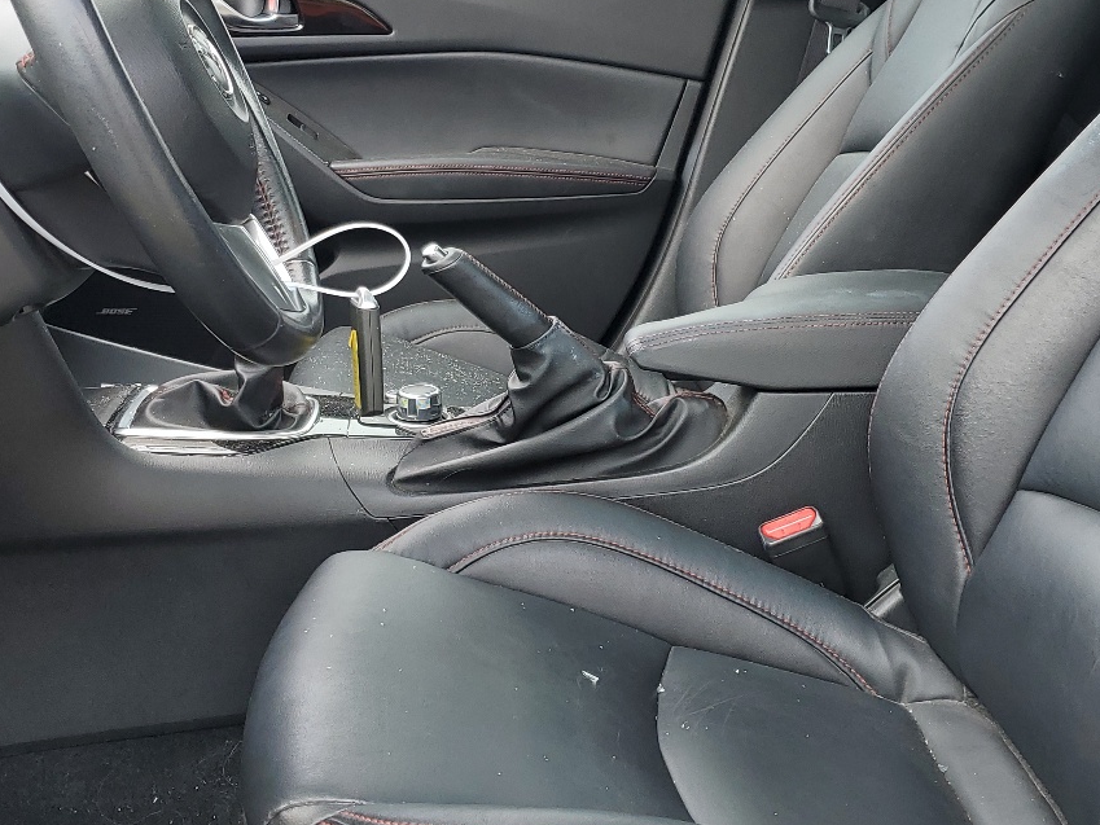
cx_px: 535
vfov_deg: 29.7
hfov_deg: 38.9
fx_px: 1557
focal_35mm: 49
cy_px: 431
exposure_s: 1/333
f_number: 1.5
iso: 50
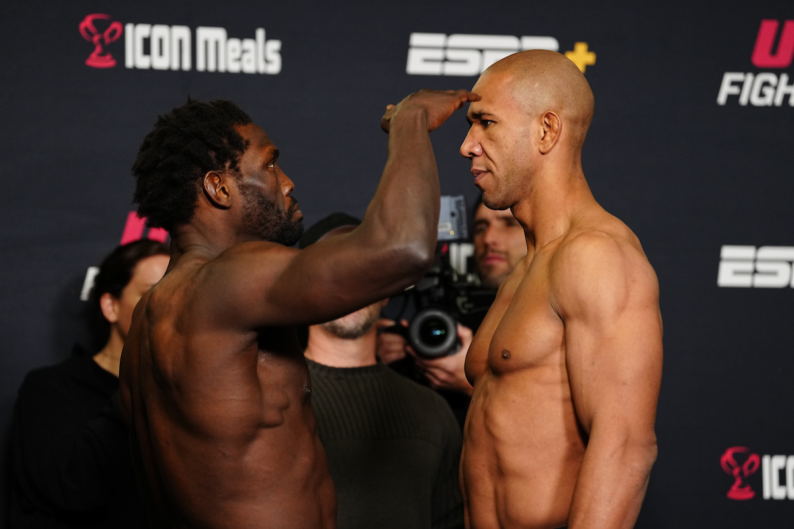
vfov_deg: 10.8
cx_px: 397
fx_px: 2801
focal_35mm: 127
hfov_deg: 16.1
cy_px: 264
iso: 2000
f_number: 2.8
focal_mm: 127
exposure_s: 1/320
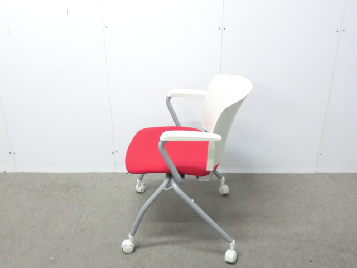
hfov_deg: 49.0
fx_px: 392
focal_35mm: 38
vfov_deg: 37.7
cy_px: 134
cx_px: 178
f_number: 3.9
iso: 800
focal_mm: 6.9
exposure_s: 1/30
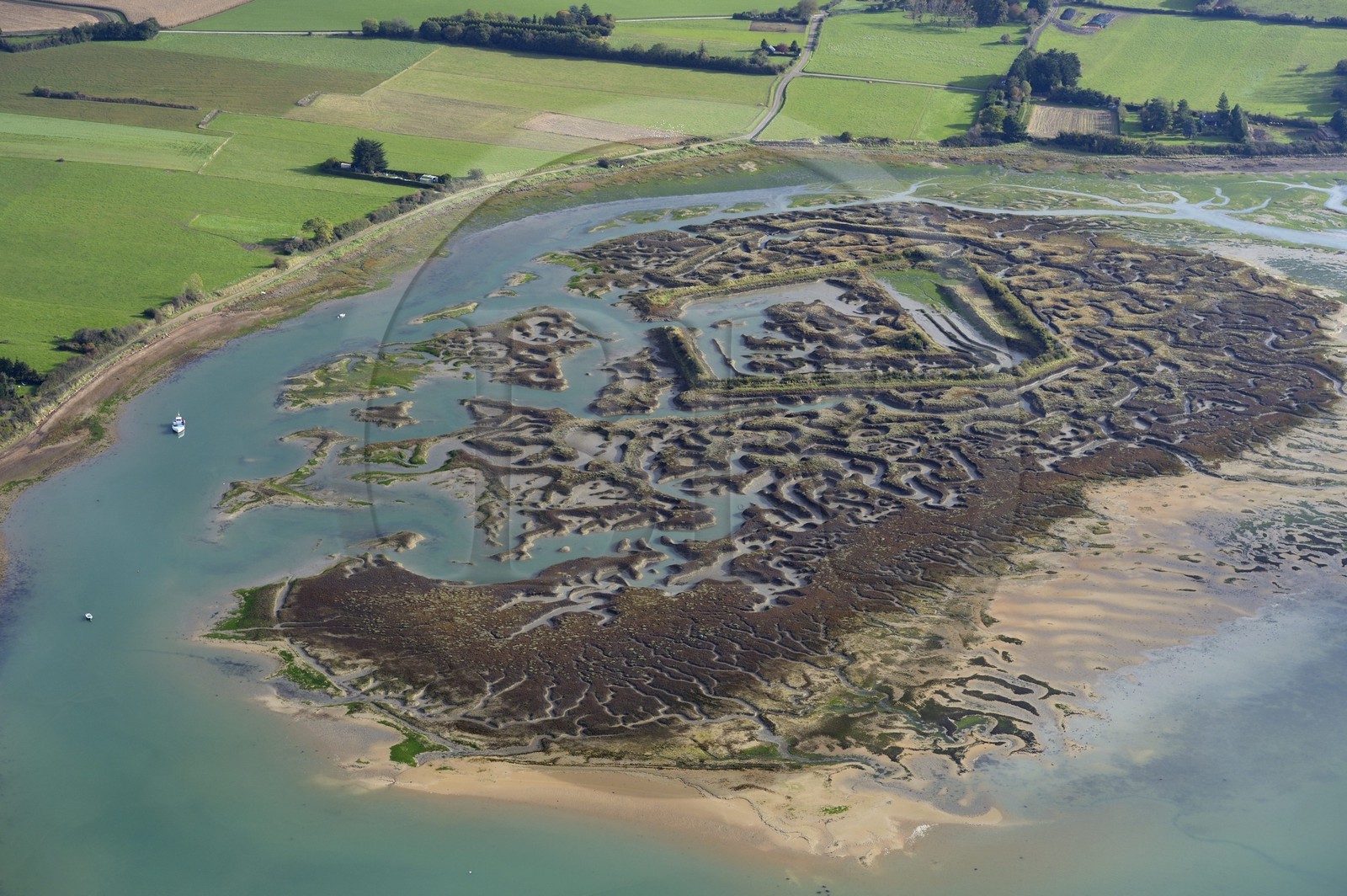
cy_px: 448
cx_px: 674
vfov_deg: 19.4
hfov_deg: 28.9
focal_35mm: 70
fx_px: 2617
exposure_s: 1/1000
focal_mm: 70
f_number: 6.3
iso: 400
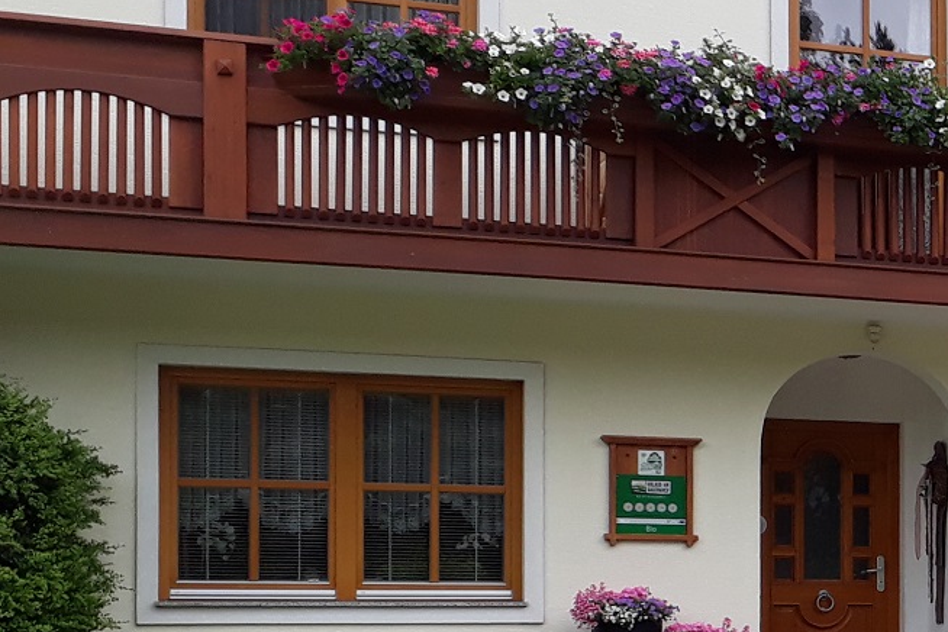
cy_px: 610
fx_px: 2317
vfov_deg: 15.3
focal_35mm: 88
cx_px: 1426
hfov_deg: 20.0
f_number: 1.9
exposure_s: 1/678
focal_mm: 3.6
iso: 40
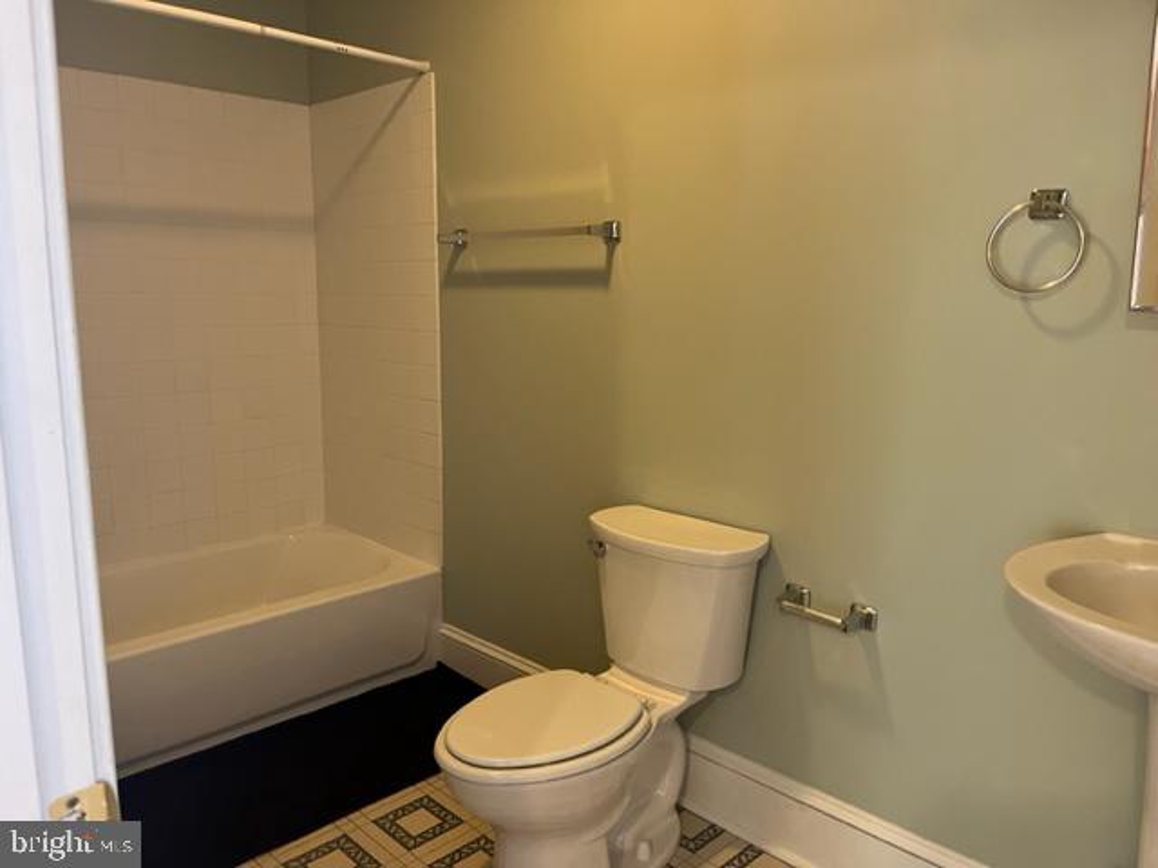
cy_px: 434
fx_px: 870
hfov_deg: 67.3
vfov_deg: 53.1
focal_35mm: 26
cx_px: 579
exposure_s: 1/40
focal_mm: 5.1
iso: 400
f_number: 1.6
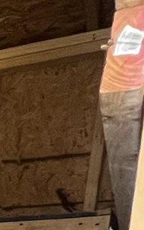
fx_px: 646
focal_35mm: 103
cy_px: 433
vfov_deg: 16.4
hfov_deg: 7.9
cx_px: -440
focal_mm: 1.57
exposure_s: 1/60
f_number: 1.8
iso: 250
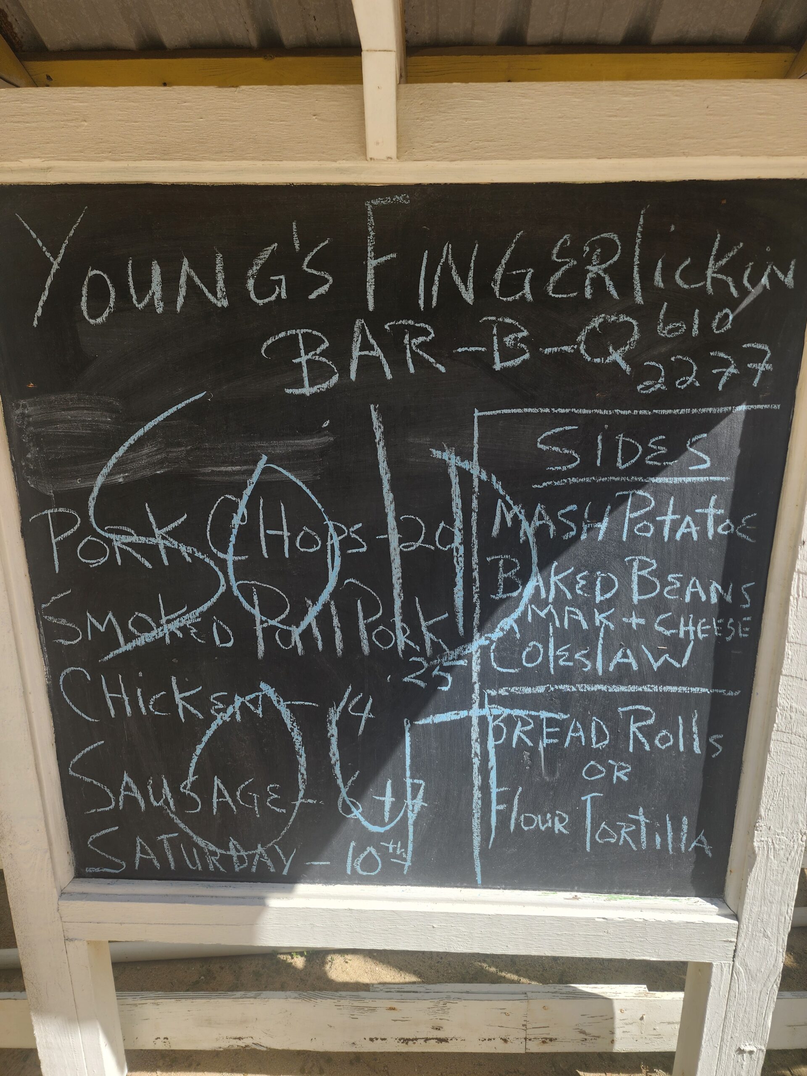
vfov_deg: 73.9
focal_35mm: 23
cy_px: 538
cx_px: 404
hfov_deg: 58.9
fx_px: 715
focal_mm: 6.4
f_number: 1.8
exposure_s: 1/611
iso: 12
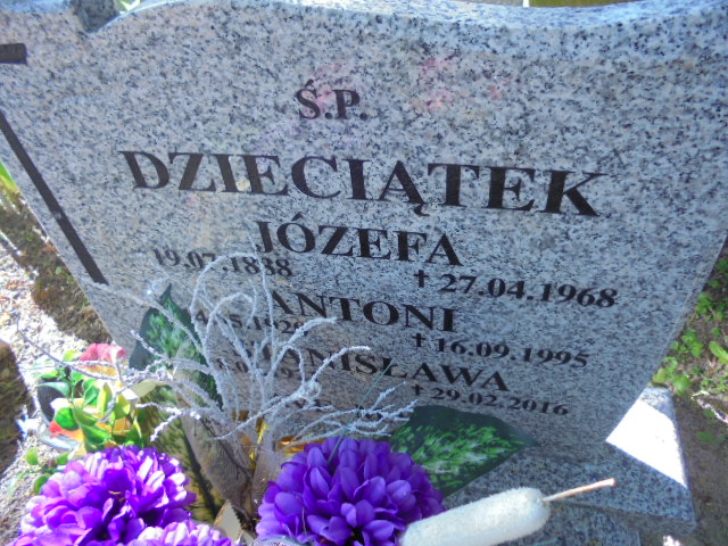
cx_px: 364
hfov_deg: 67.3
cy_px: 273
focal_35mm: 26
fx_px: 547
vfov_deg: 53.1
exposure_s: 1/60
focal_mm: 4.6
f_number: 3.5
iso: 100
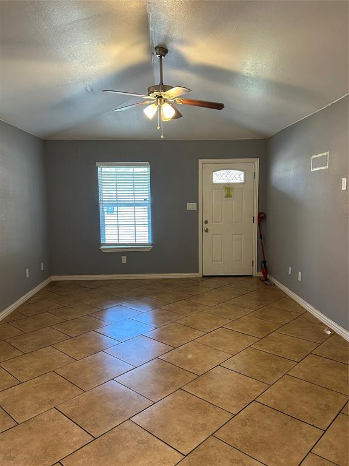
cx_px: 174
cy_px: 233
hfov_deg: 53.1
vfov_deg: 67.3
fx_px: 350
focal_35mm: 26
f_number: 1.5
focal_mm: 5.7
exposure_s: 1/60
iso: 160
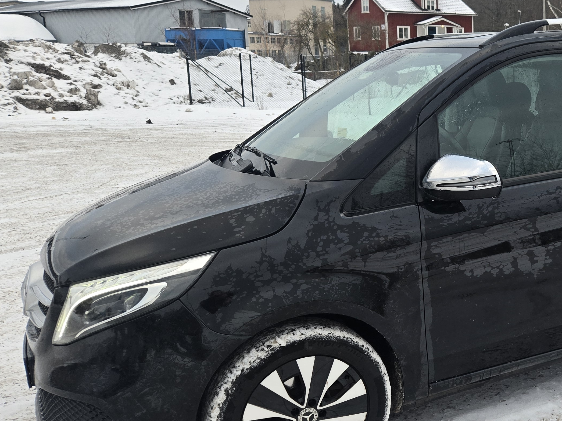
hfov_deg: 39.3
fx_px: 714
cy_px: 184
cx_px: 523
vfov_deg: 32.8
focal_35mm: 44
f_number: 1.8
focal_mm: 5.4
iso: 80
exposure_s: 1/508
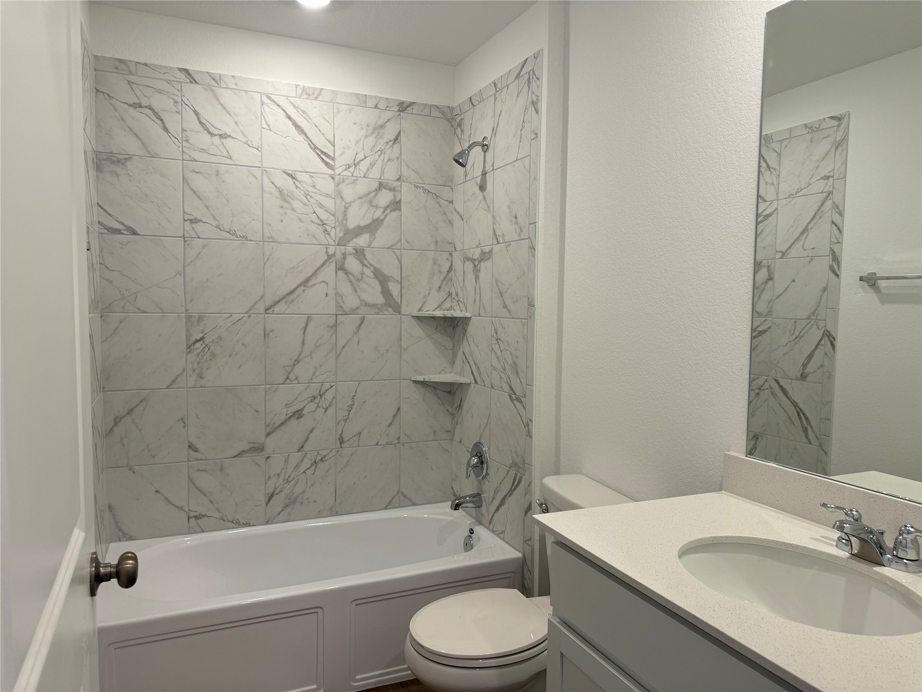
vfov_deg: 56.8
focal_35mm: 24
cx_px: 461
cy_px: 346
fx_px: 639
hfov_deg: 71.6
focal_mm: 6.76
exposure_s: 1/120
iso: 100
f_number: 1.78
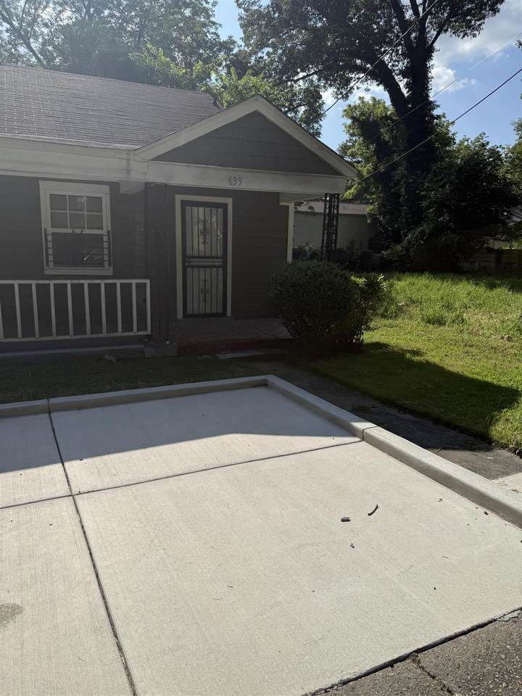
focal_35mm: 24
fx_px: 483
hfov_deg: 56.8
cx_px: 261
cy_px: 348
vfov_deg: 71.6
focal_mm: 6.76
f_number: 1.78
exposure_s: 1/6711
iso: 80
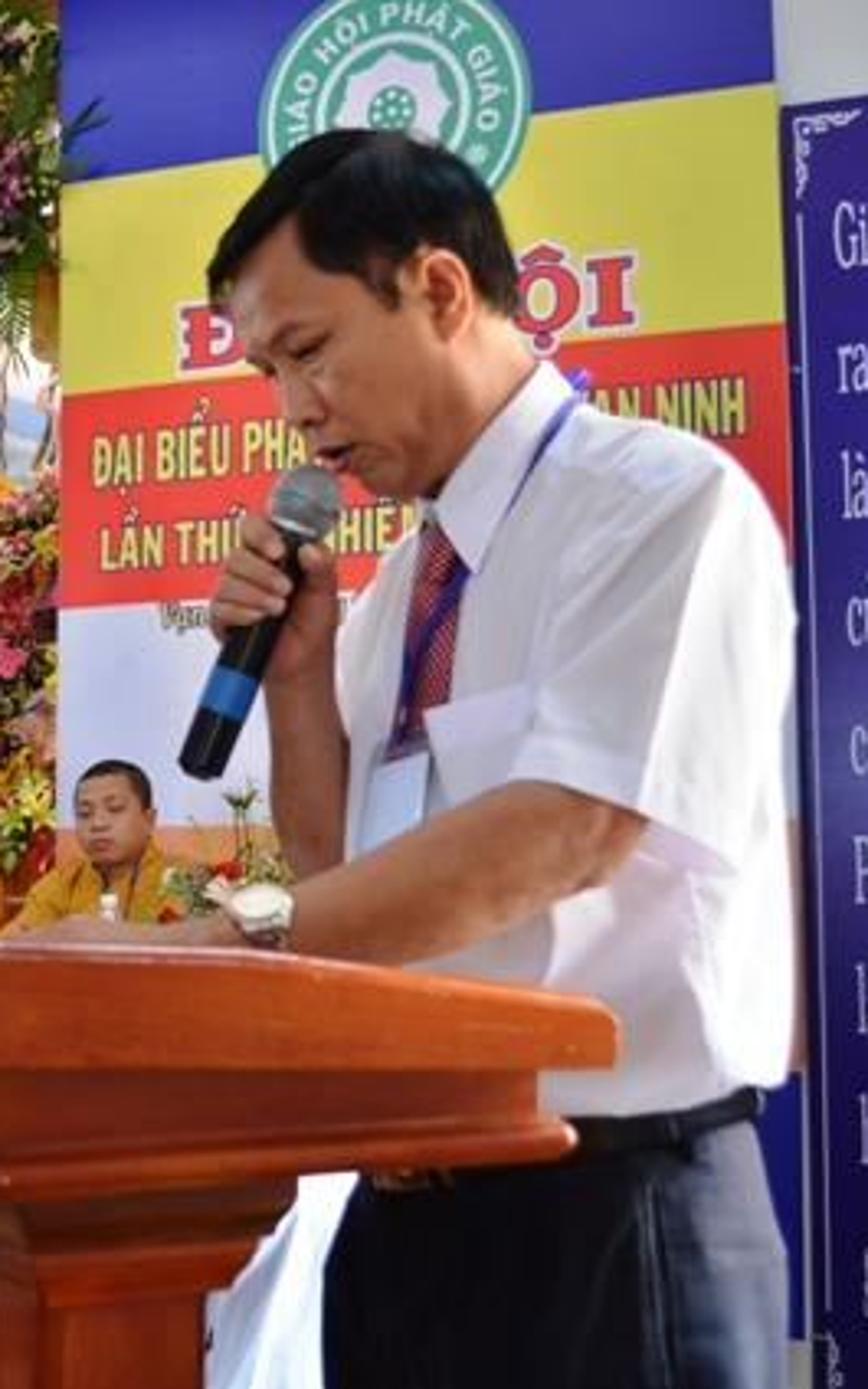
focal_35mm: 60
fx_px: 2271
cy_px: 694
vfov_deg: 34.0
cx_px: 36
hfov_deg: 21.0
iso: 400
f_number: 4.2
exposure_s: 1/25
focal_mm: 26
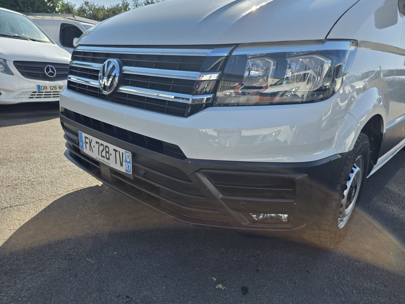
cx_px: 202
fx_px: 269
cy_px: 152
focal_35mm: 23
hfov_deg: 73.9
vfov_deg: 58.9
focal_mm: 6.25
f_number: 1.7
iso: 80
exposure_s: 1/3483
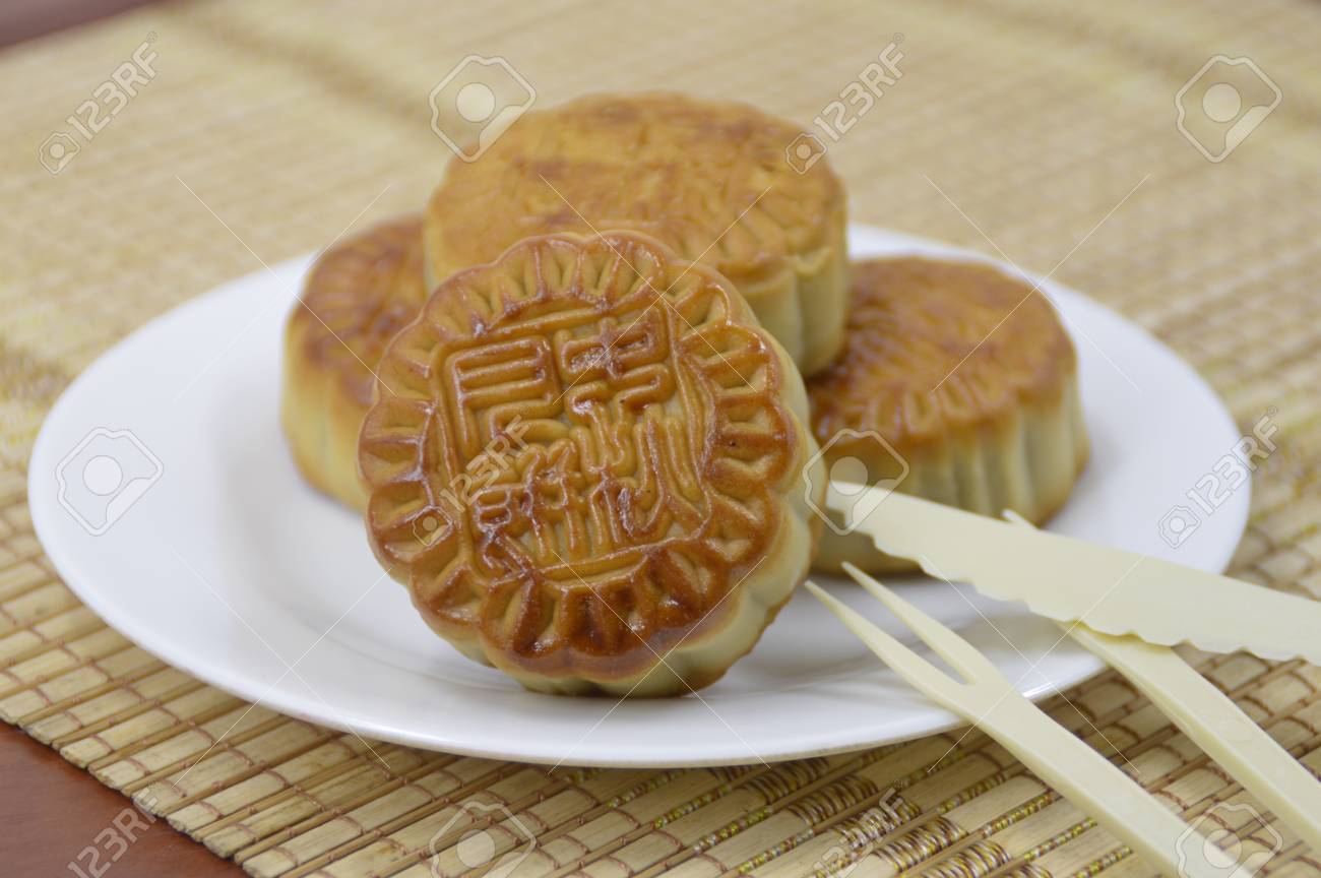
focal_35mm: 112
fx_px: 4124
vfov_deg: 12.2
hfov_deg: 18.2
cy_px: 439
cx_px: 660
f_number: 5.6
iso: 400
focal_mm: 75
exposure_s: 1/160
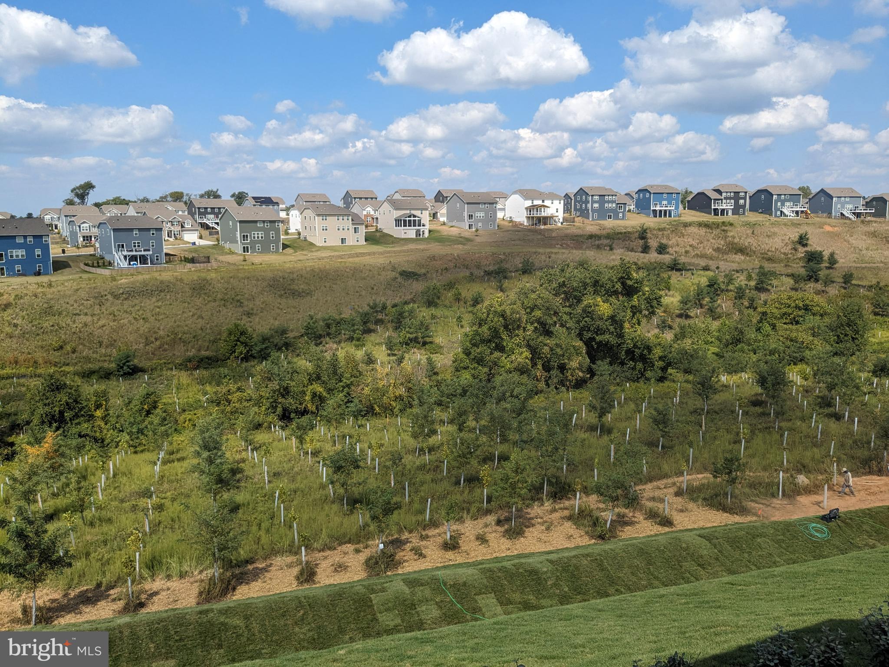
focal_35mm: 27
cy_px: 334
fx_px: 693
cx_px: 444
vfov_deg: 51.4
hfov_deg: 65.3
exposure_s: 1/3344
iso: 54
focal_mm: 4.38
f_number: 1.73
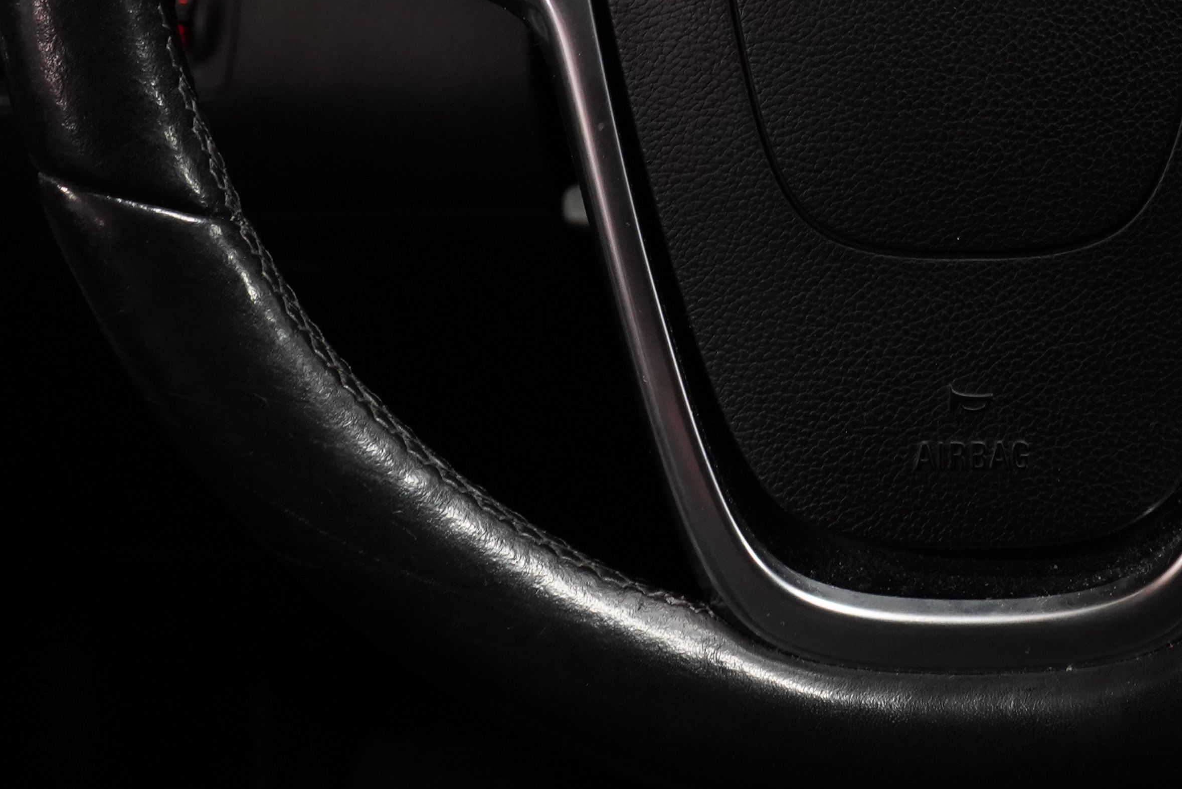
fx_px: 2430
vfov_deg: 17.6
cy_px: -159
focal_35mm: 74
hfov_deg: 26.8
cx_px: 969
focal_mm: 29
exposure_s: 1/20
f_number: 5
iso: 3200
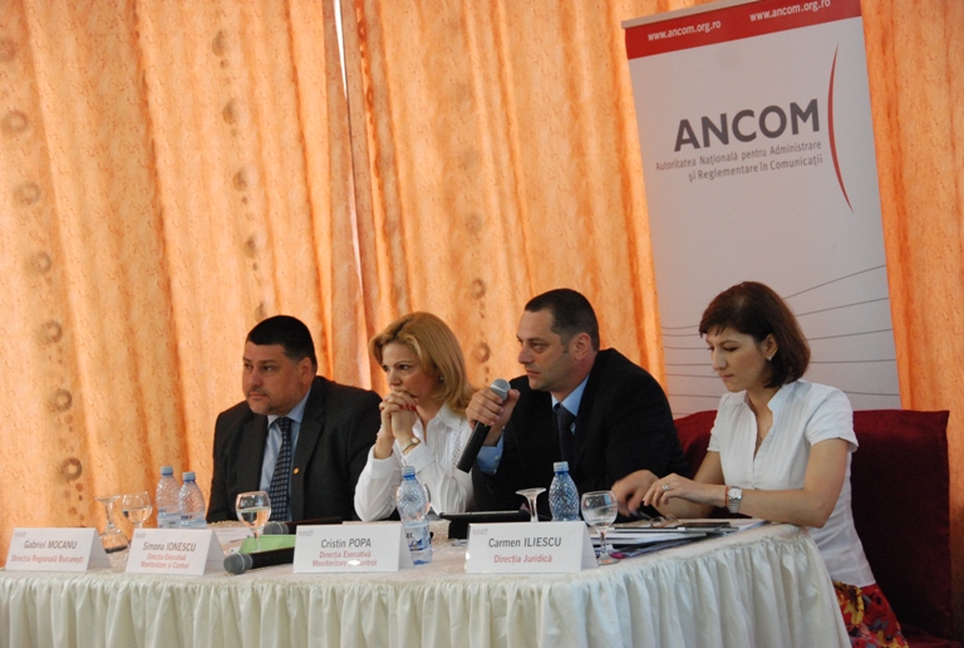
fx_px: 2496
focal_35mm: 93
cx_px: 482
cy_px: 324
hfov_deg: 21.9
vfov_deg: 14.8
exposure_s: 1/50
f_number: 5
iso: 1600
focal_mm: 62
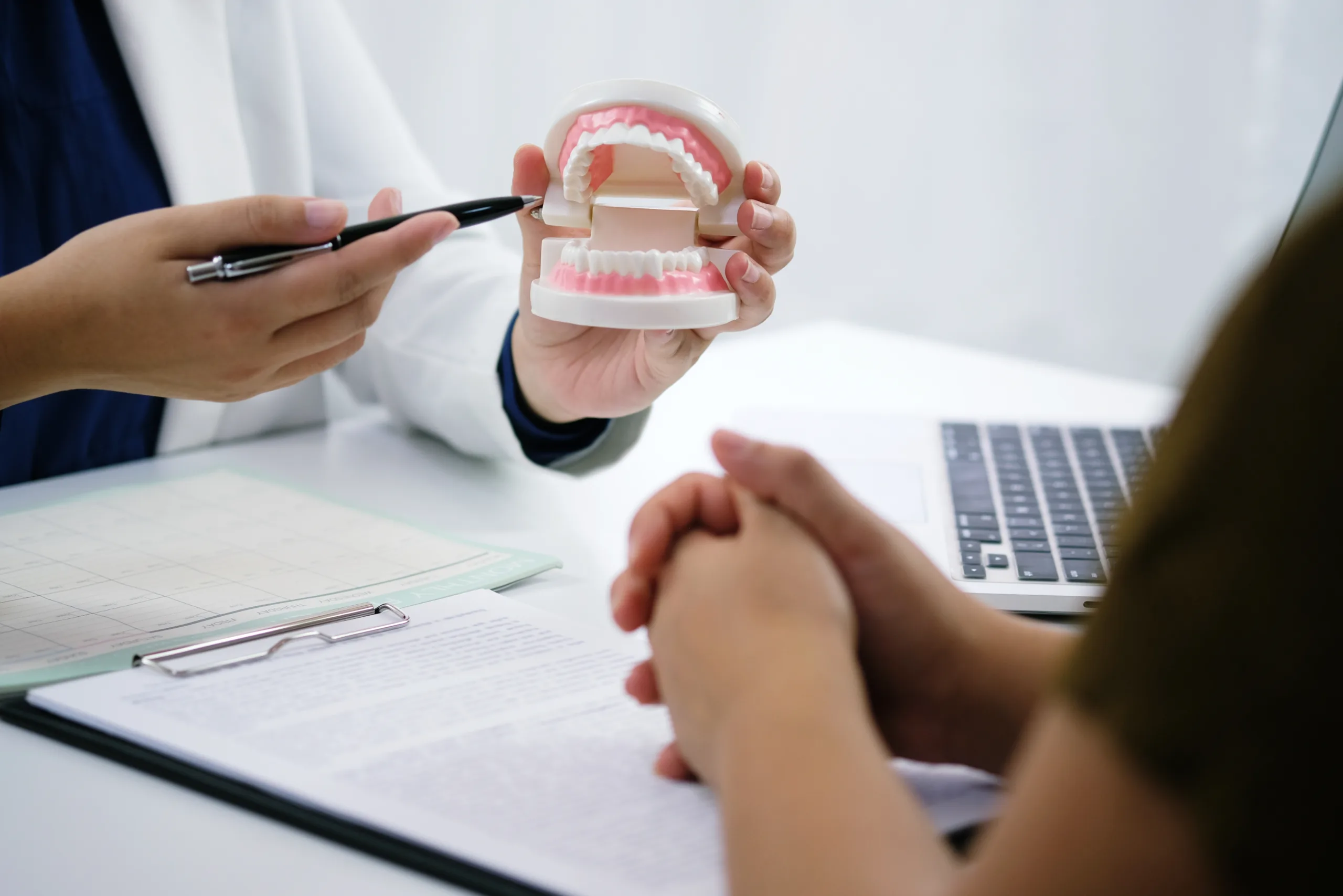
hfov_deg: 22.6
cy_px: 448
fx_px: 3357
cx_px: 672
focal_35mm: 90
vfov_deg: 15.2
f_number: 2.4
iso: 400
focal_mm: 60
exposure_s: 1/200
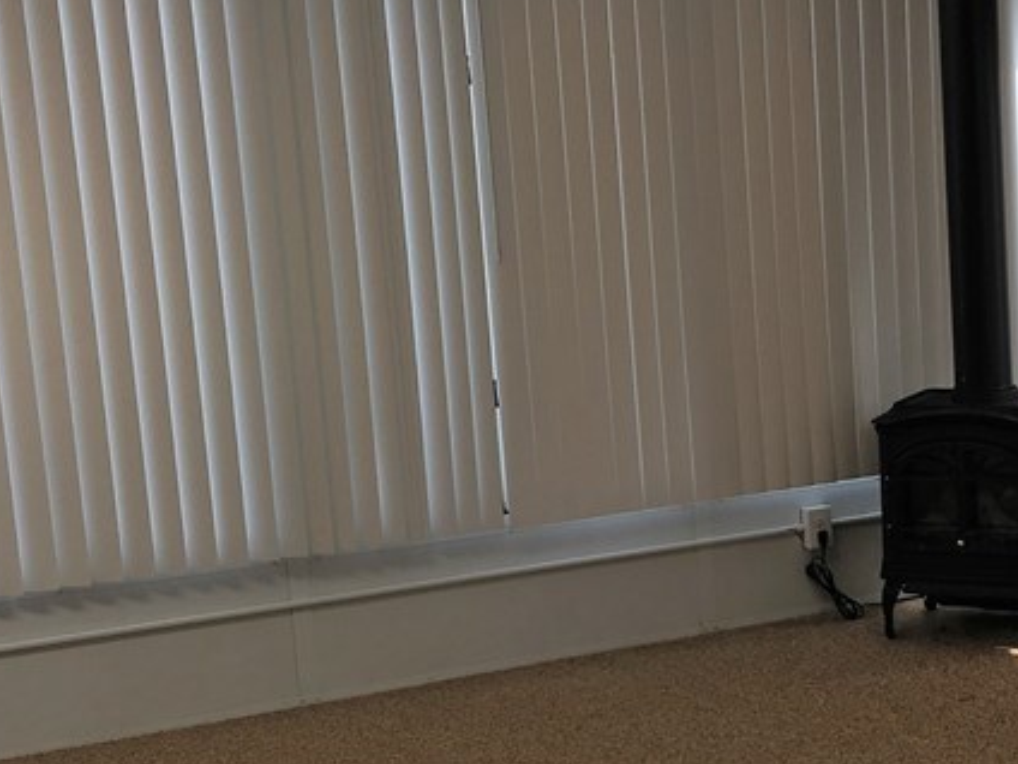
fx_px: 2059
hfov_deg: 26.8
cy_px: 481
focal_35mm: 70
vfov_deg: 21.0
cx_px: 927
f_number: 2.2
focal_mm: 4.15
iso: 25
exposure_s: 1/164
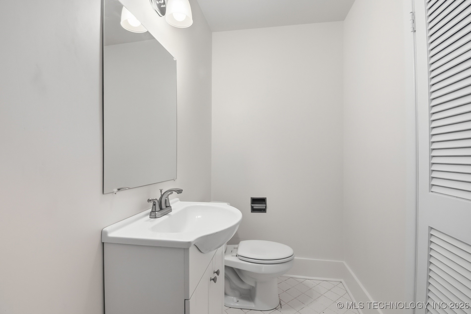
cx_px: 236
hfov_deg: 100.4
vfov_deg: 77.3
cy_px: 157
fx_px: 196
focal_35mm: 15
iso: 250
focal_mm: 10
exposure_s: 1/50
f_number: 9
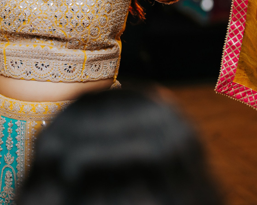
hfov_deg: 11.3
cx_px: 121
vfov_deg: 9.0
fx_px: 1300
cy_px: -19
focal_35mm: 171
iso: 200
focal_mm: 50
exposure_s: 1/200
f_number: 1.2
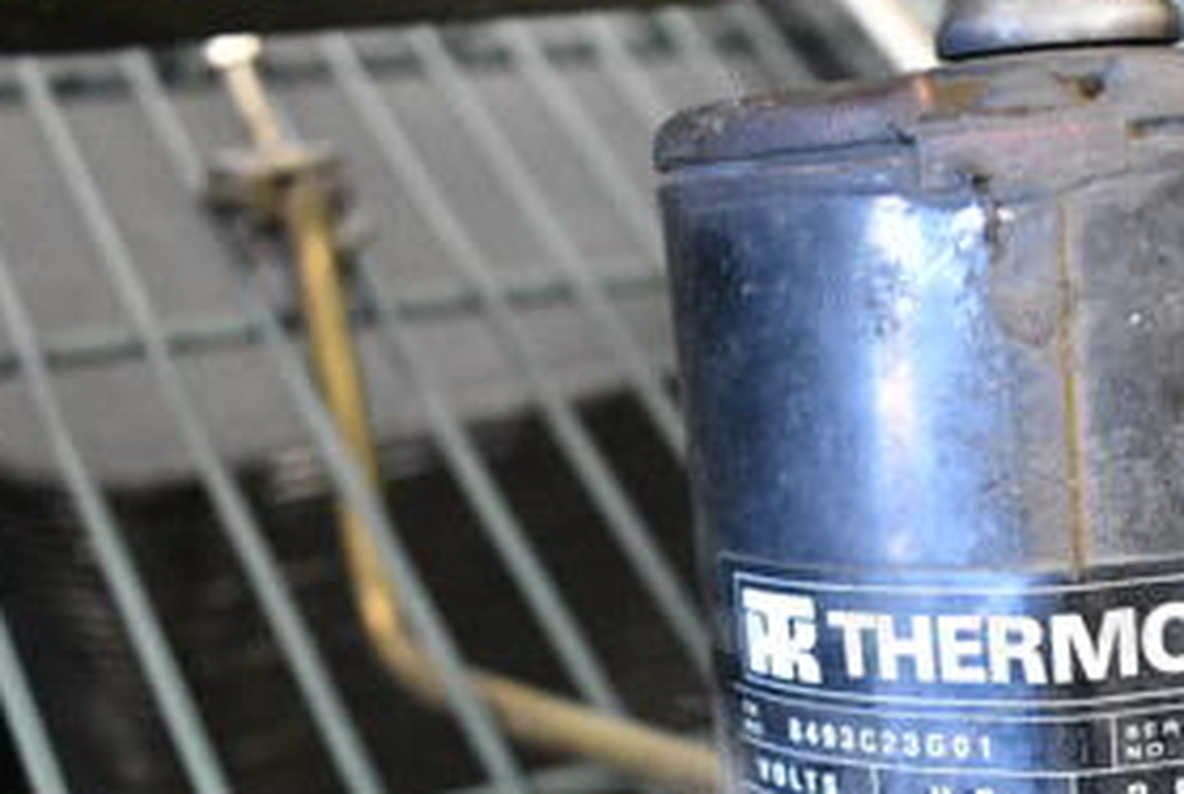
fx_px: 1944
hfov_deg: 32.7
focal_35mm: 59
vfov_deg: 22.2
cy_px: 802
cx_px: 993
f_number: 4.5
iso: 6400
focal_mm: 18
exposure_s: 1/80
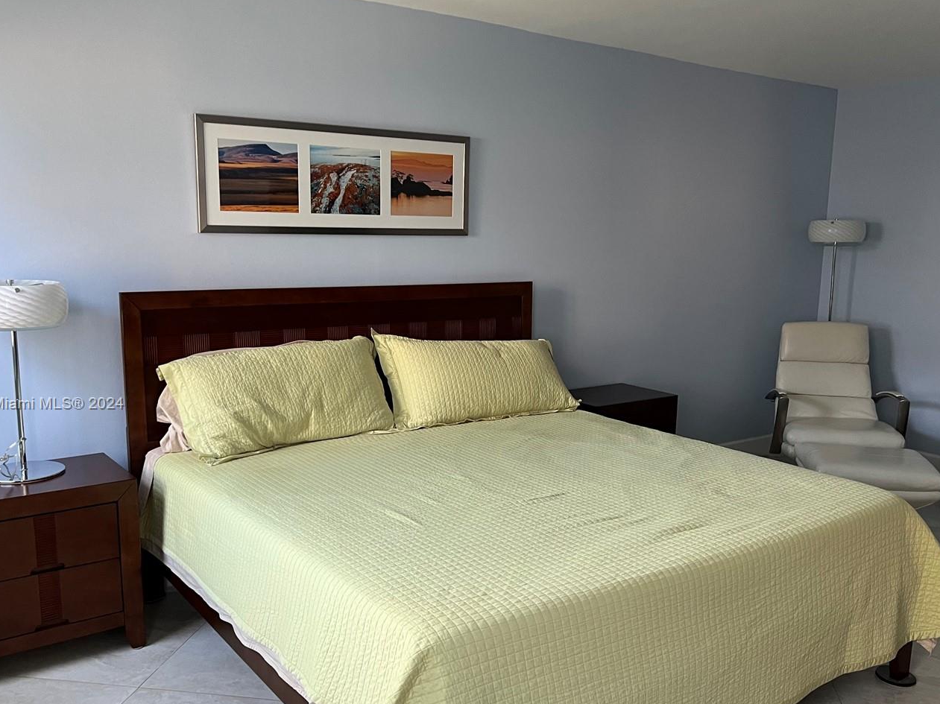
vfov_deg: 42.8
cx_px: 482
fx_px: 896
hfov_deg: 55.4
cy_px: 405
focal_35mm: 33
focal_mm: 5.7
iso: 125
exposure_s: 1/60
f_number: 1.5
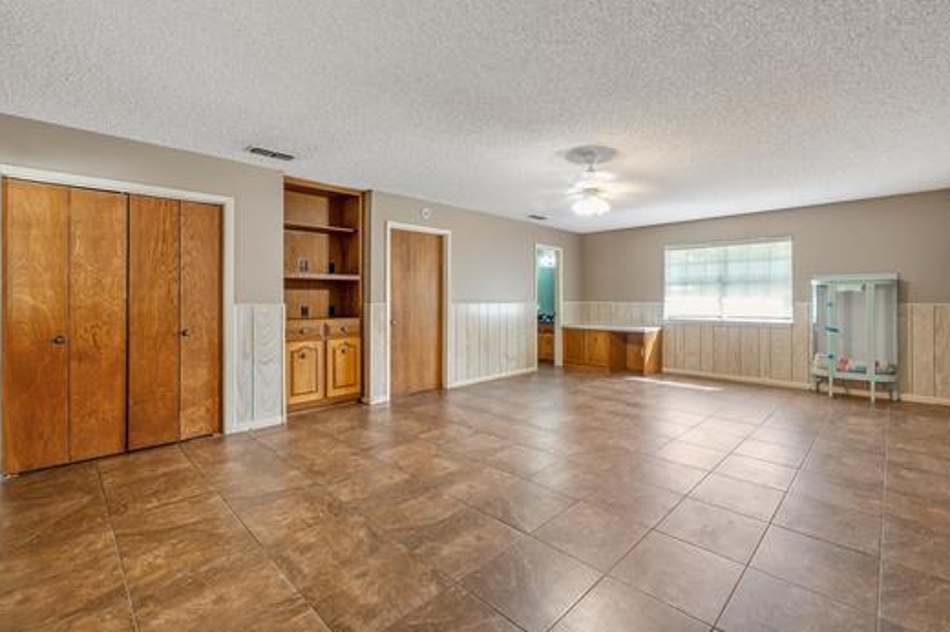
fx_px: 422
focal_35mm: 16
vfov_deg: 73.6
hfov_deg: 96.2
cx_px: 539
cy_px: 303
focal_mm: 13
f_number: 8
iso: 800
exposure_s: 1/4
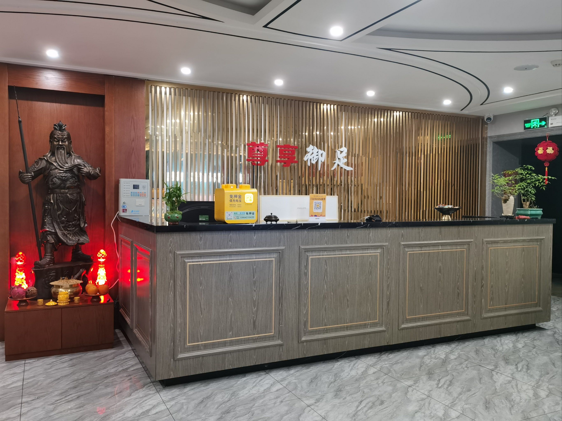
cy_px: 210
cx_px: 281
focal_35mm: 31
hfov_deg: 58.4
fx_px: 503
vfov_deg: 45.4
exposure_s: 1/50
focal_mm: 5.58
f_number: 1.8
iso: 400
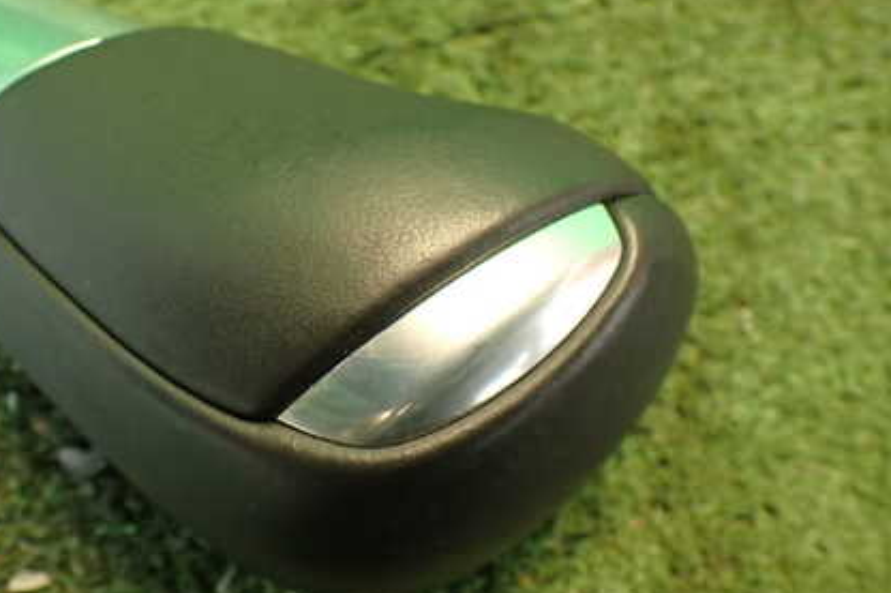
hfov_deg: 42.8
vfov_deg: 29.8
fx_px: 1113
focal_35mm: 45
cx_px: 270
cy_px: 265
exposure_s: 1/30
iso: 500
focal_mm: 5.4
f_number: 2.3
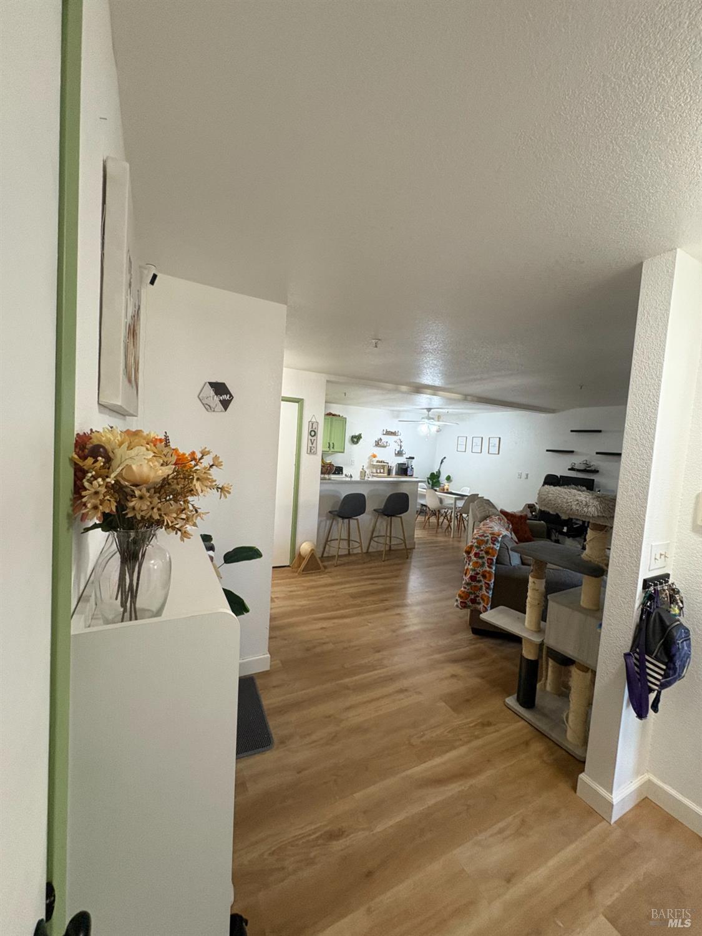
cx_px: 351
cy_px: 468
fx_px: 379
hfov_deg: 85.7
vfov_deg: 102.1
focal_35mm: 14
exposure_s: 1/60
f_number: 2.2
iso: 320
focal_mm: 2.22
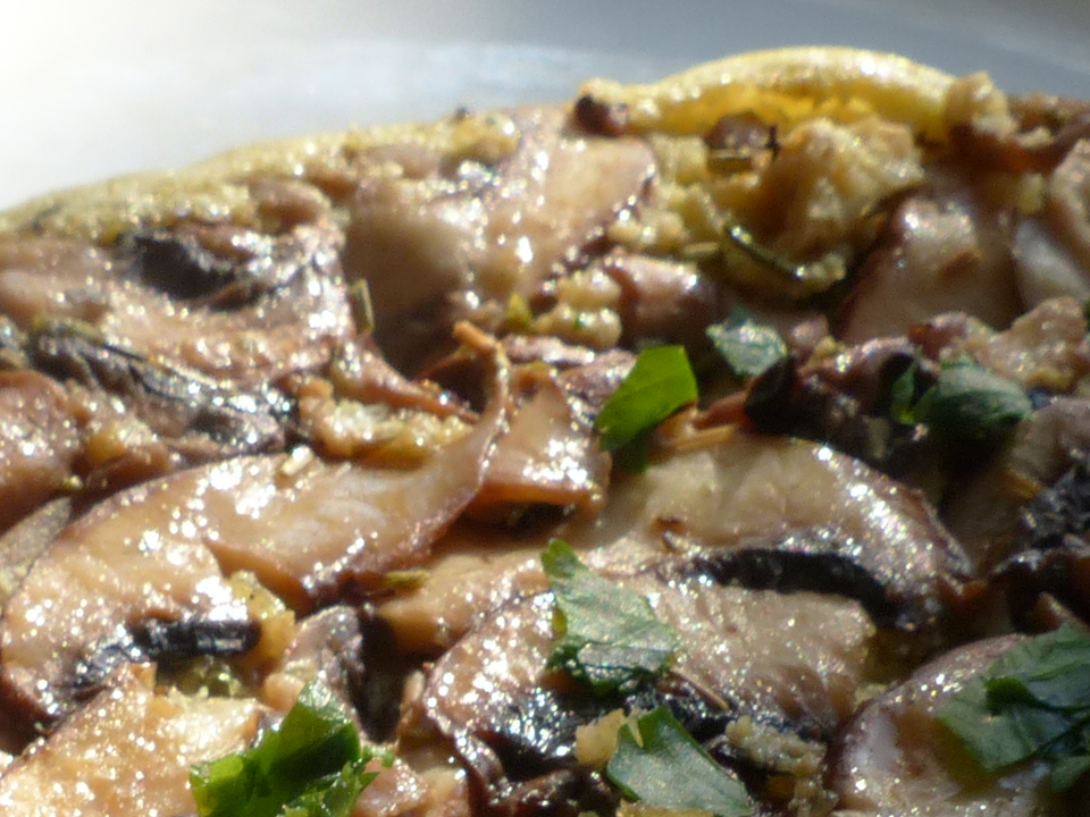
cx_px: 383
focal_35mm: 85
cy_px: 1024
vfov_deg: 16.5
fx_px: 2677
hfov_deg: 22.9
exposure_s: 1/160
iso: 100
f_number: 4
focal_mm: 4.5
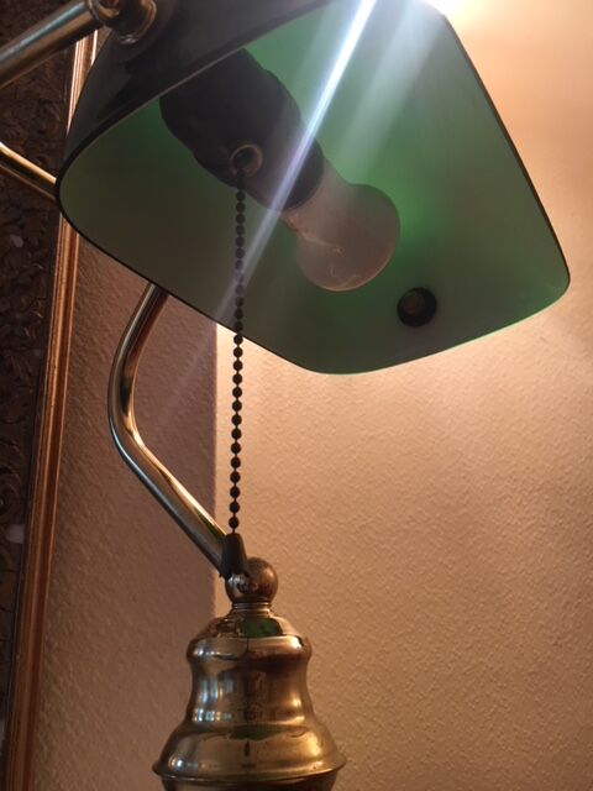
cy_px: 396
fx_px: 662
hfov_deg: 48.2
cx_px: 296
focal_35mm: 29
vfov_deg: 61.7
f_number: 2.2
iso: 100
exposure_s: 1/33
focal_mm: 4.15
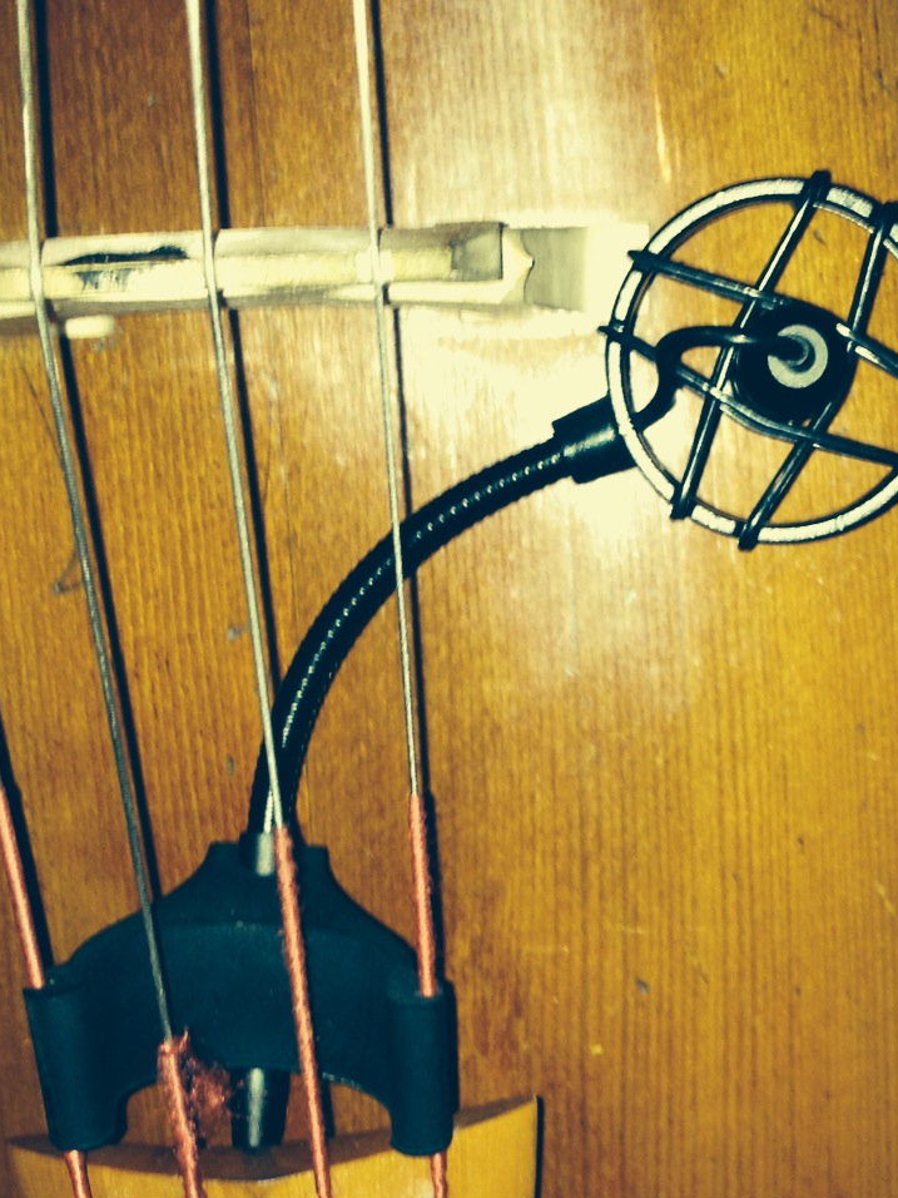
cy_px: 882
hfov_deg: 19.6
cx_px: 620
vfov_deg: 25.7
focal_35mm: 75
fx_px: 2594
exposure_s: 1/16
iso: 64
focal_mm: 4.28
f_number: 2.4
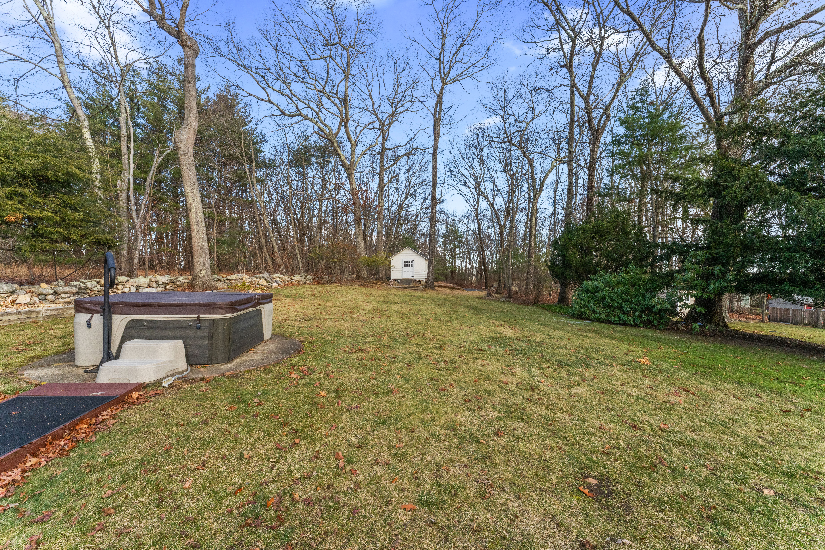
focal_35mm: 14
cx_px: 412
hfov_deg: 104.3
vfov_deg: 81.2
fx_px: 321
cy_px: 275
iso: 1250
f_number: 11
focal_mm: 14
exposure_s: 1/320
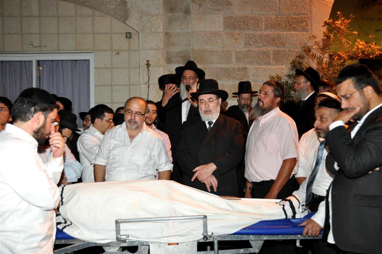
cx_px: 191
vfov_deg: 39.9
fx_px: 350
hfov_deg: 57.3
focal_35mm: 33
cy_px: 127
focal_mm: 22
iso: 800
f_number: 4
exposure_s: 1/60
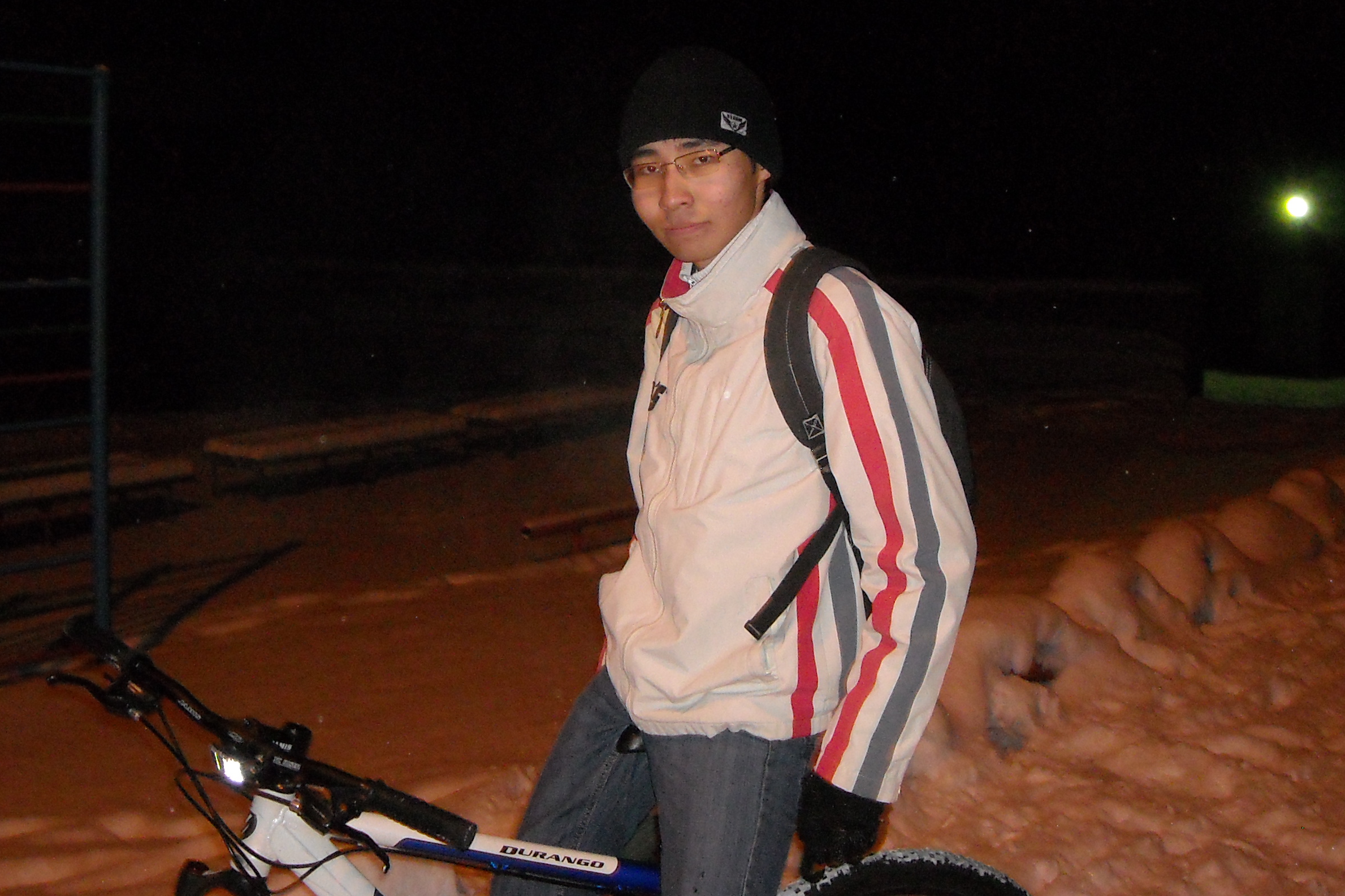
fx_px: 1756
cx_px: 654
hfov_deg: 41.9
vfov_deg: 28.4
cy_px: 285
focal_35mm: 47
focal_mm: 5.7
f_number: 2.8
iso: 400
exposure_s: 1/60
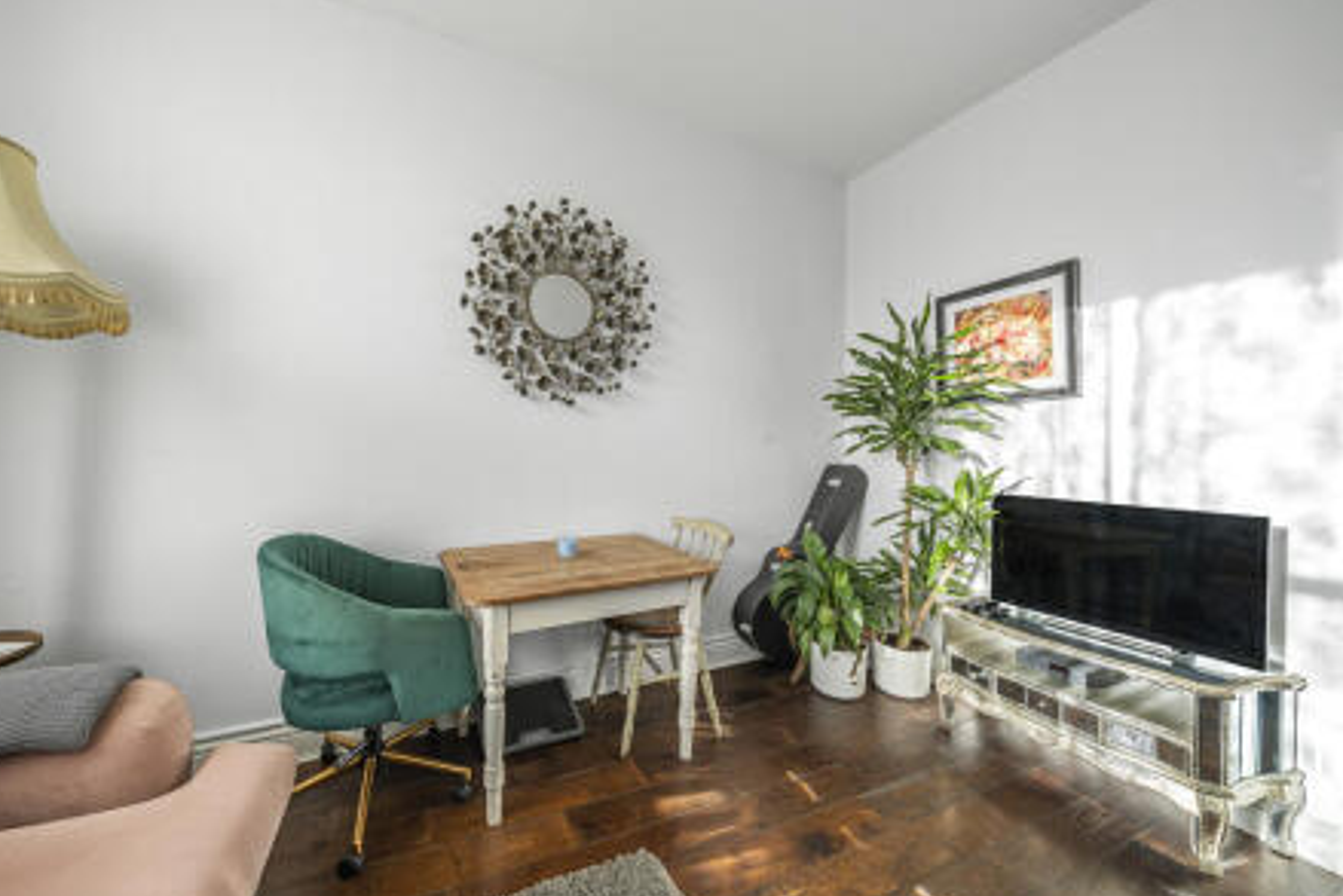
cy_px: 469
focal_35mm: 13
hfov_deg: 108.2
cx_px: 630
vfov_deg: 85.4
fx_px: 485
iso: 100
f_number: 8
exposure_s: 1/25
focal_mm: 12
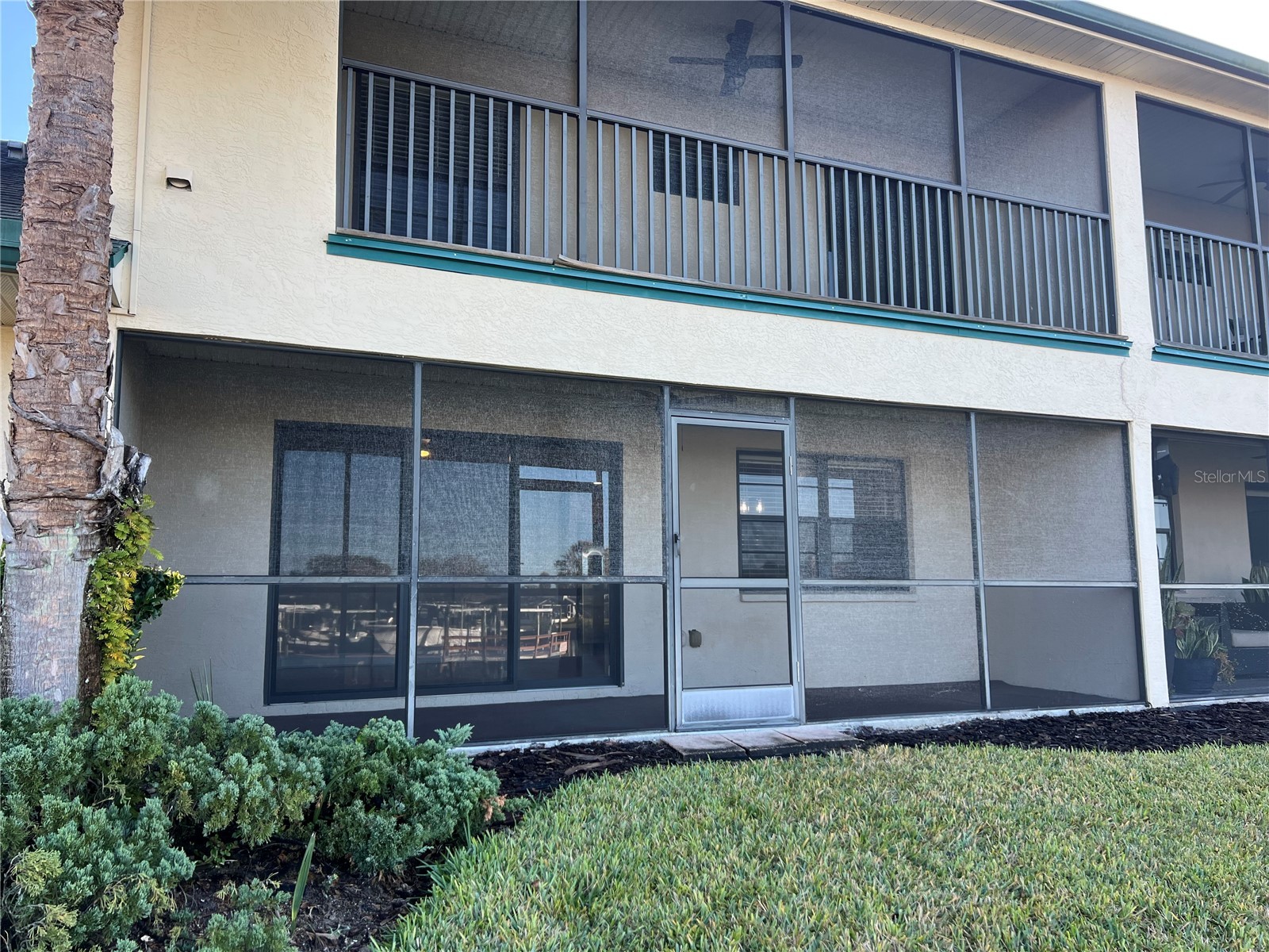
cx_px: 634
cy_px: 476
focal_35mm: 26
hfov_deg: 67.3
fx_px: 953
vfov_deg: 53.1
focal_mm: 5.7
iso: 50
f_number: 1.5
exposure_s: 1/394
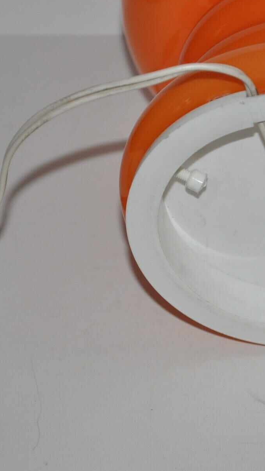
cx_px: 250
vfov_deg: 11.6
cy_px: 225
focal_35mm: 185
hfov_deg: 6.5
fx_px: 2311
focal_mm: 66
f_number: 5.3
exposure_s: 1/60
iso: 800
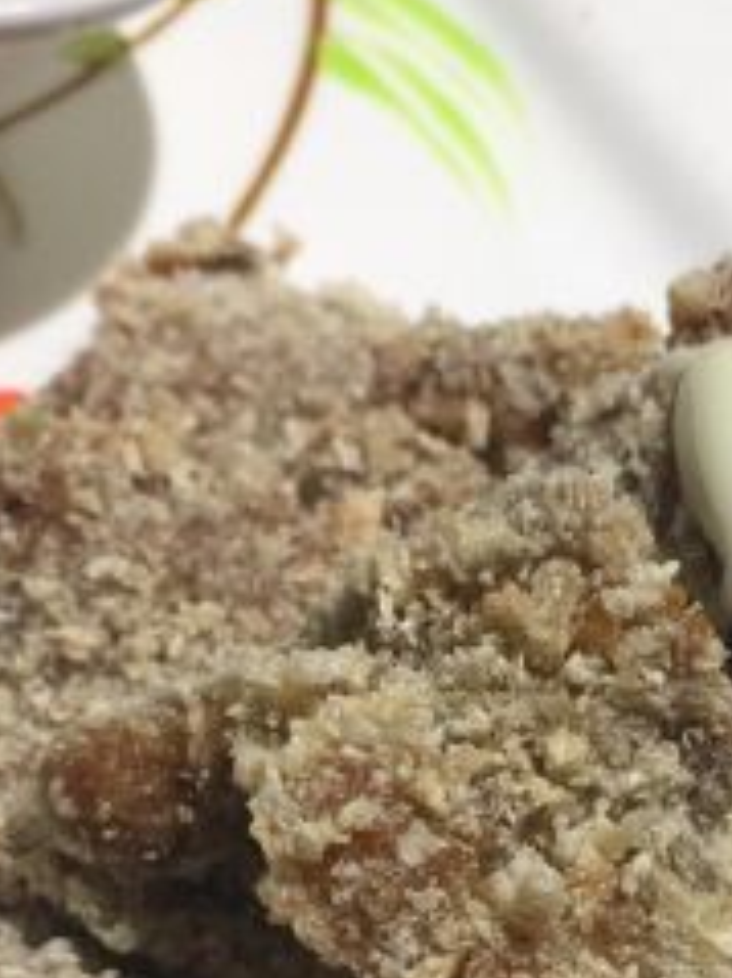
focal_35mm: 85
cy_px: 823
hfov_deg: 17.3
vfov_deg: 22.6
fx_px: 2399
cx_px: 436
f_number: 2.2
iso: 50
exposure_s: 1/33
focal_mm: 4.15
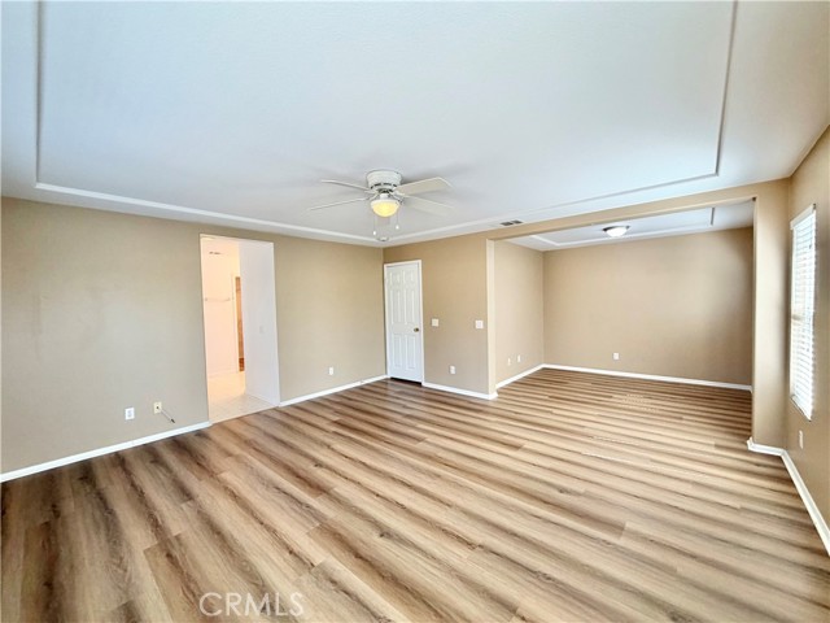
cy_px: 312
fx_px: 336
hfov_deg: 102.1
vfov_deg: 85.7
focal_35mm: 14
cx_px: 415
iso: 125
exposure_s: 1/120
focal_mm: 2.22
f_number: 2.2
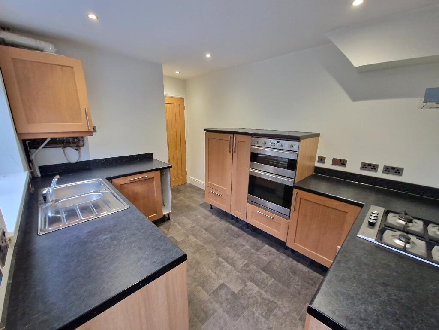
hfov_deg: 106.2
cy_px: 165
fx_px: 165
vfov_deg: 89.9
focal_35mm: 13
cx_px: 220
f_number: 2.2
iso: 400
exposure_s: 1/50
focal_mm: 2.2
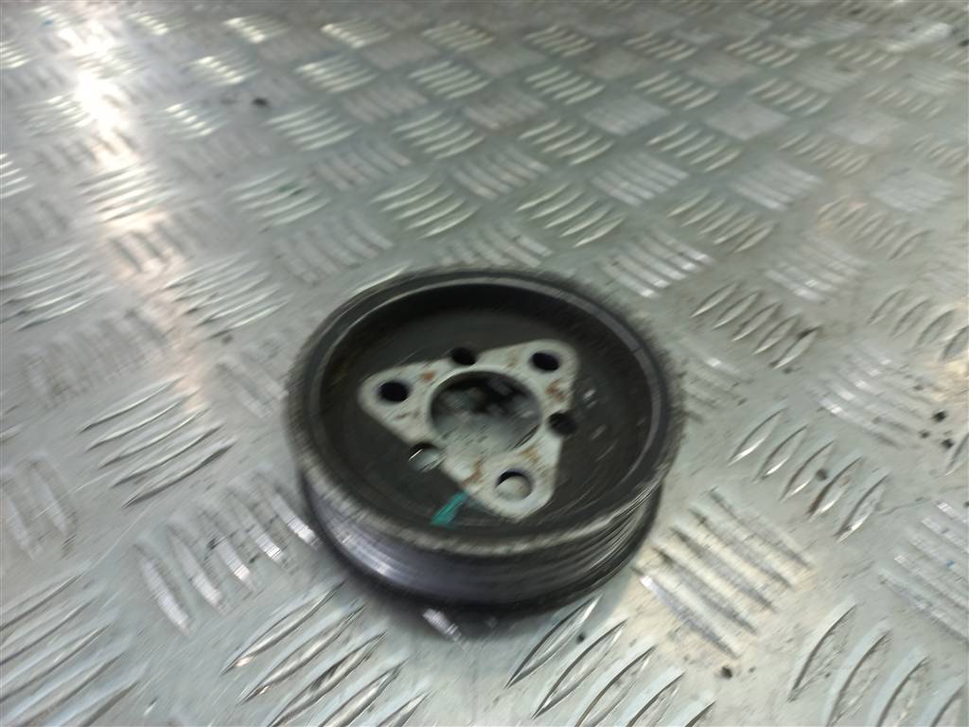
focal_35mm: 25
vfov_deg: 54.9
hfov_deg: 69.4
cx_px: 484
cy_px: 364
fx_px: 700
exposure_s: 1/50
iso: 64
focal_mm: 4.6
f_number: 1.8
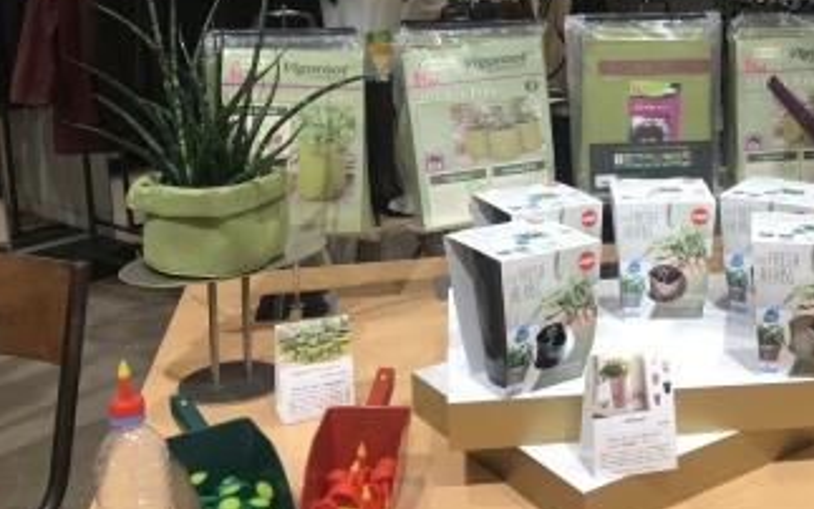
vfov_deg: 27.8
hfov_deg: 42.2
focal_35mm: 46
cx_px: 607
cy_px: 152
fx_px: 1021
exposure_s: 1/100
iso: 25
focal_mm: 3.99
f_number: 1.8
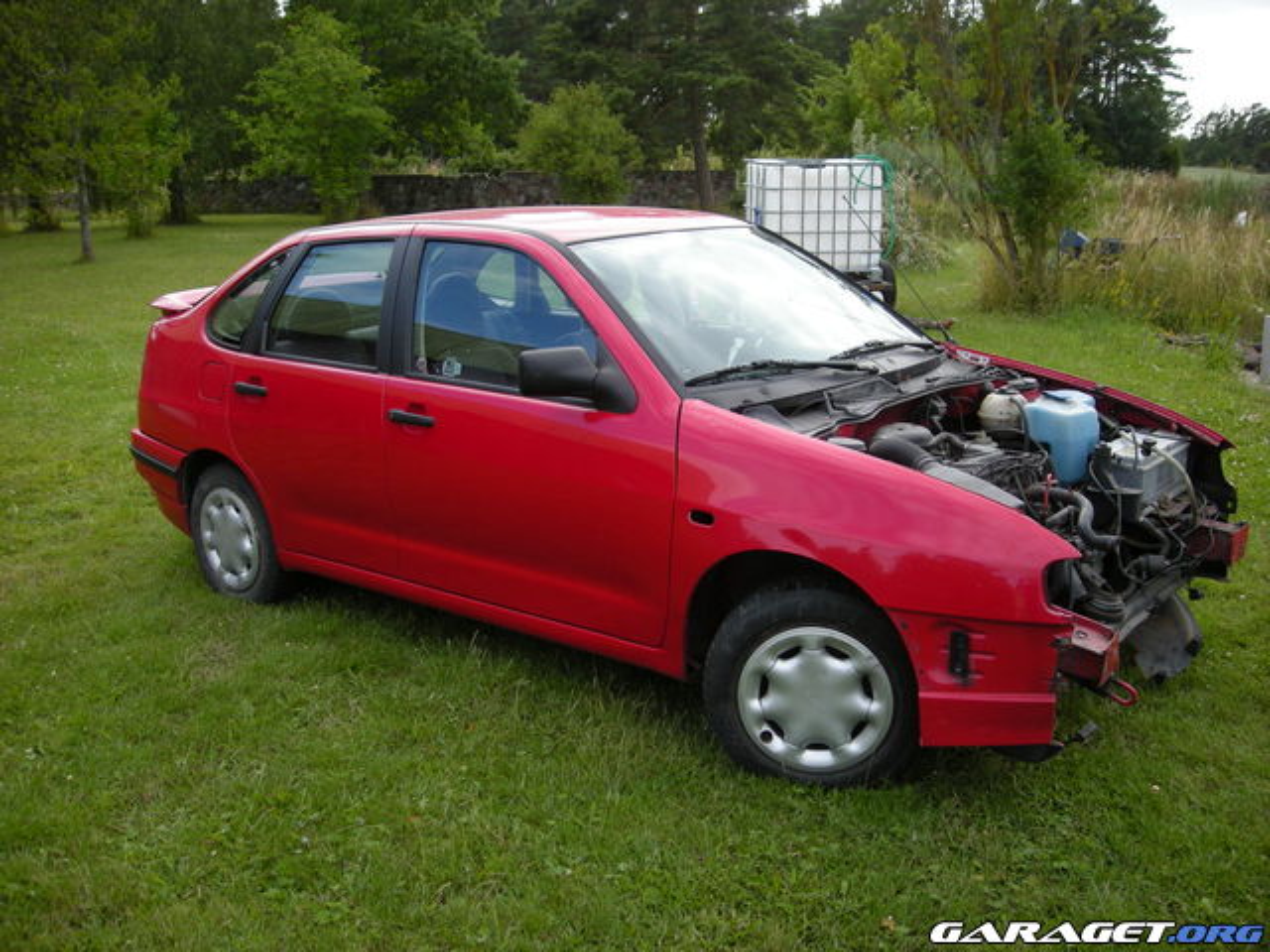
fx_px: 1284
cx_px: 635
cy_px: 476
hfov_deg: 52.6
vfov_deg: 40.7
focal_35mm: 35
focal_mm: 5.7
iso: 64
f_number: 2.8
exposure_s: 1/298
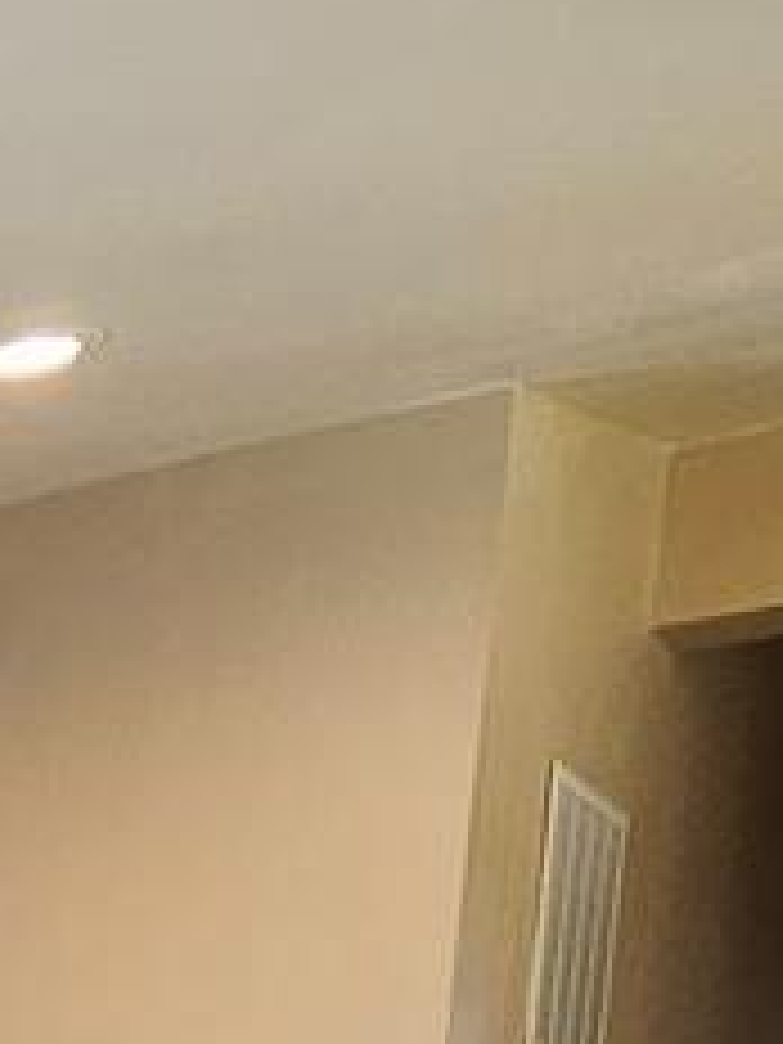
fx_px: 2594
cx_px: -648
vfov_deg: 14.9
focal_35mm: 86
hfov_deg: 14.9
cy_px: 2452
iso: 125
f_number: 2.2
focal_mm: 2.2
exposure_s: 1/60
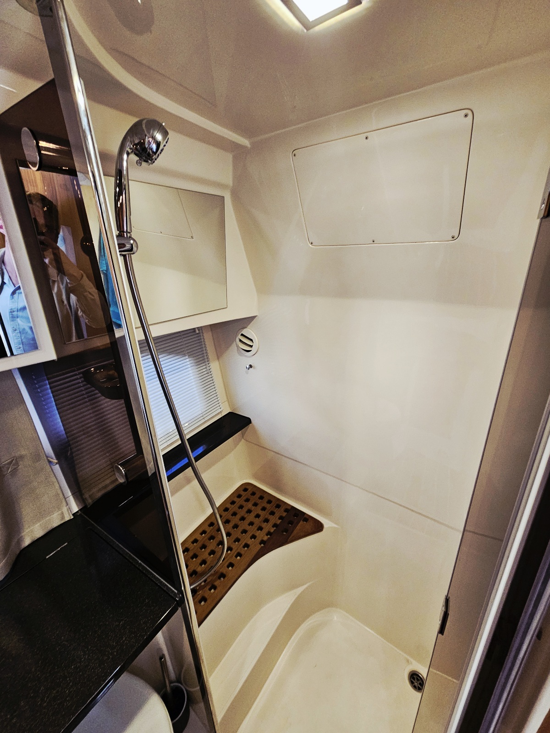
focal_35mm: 13
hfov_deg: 89.9
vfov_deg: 106.2
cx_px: 275
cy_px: 366
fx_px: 275
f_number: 2.2
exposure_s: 1/60.2
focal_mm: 2.2
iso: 320
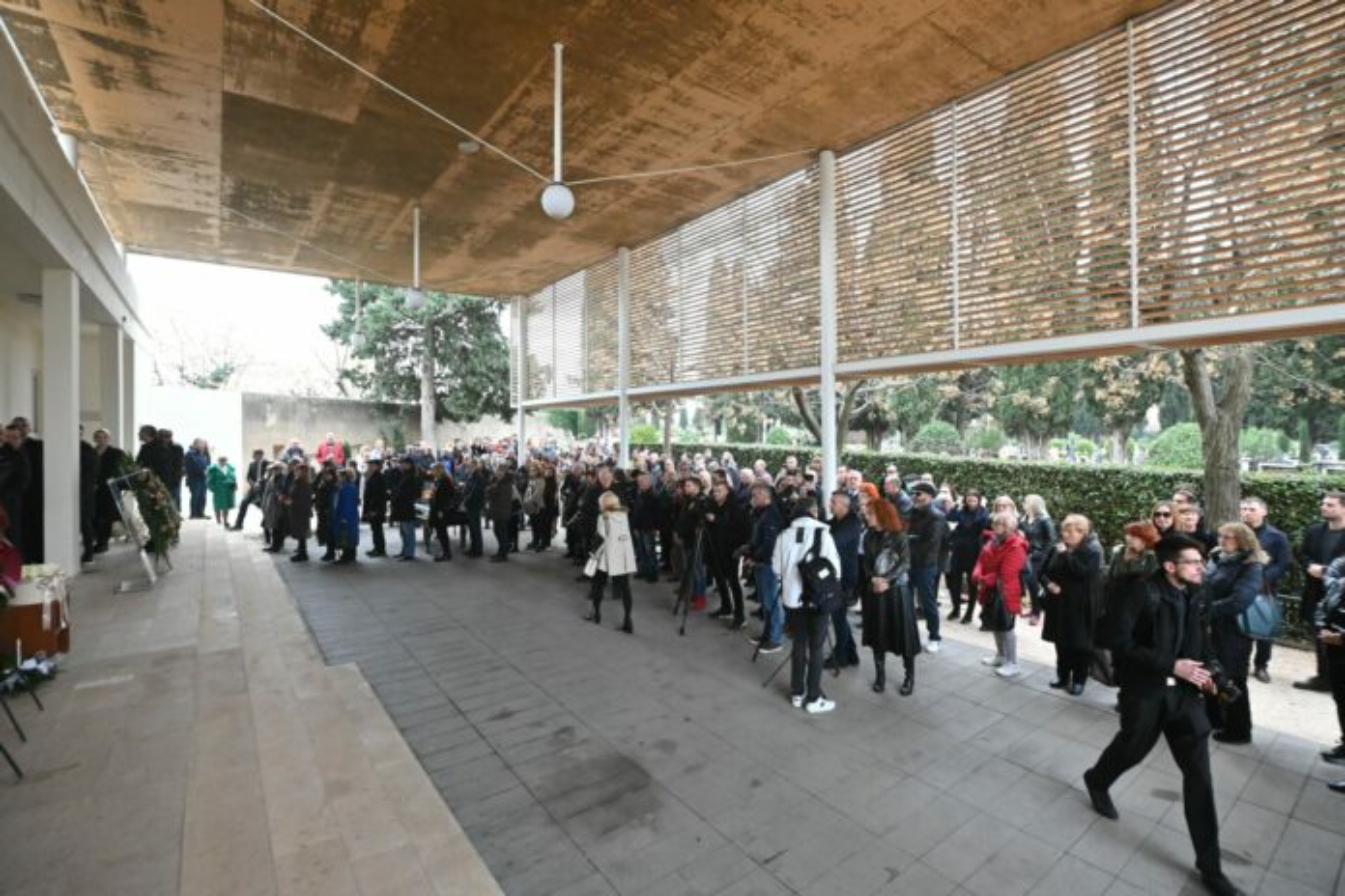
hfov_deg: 96.7
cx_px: 672
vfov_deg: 73.7
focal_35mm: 16
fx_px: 598
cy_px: 448
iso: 2000
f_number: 4
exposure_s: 1/320
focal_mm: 16
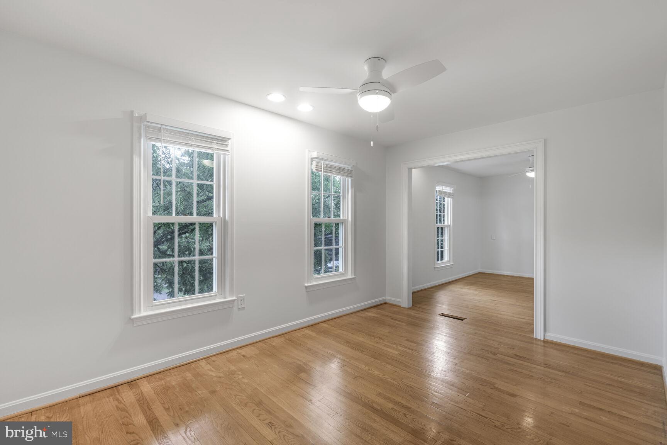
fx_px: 296
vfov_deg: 73.7
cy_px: 222
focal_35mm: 16
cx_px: 334
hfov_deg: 96.7
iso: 200
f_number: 8
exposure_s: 1/13
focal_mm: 16
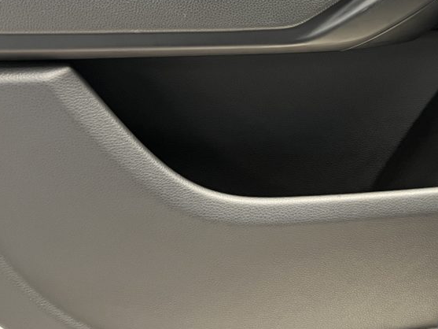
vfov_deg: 24.9
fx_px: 709
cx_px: 439
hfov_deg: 31.7
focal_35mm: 56
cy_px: 5
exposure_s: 1/50
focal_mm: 5.1
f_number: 1.6
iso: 320
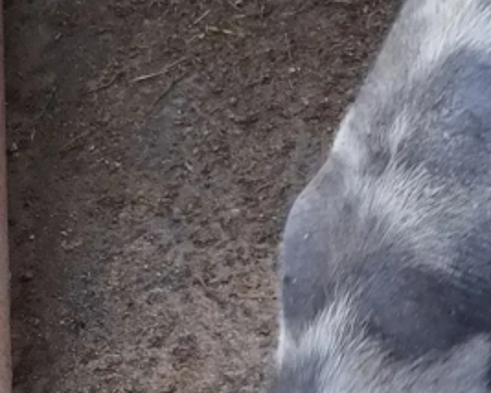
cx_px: 916
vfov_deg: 16.1
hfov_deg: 16.4
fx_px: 1382
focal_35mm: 95
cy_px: 90
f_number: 1.8
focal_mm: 6.24
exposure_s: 1/115
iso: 100
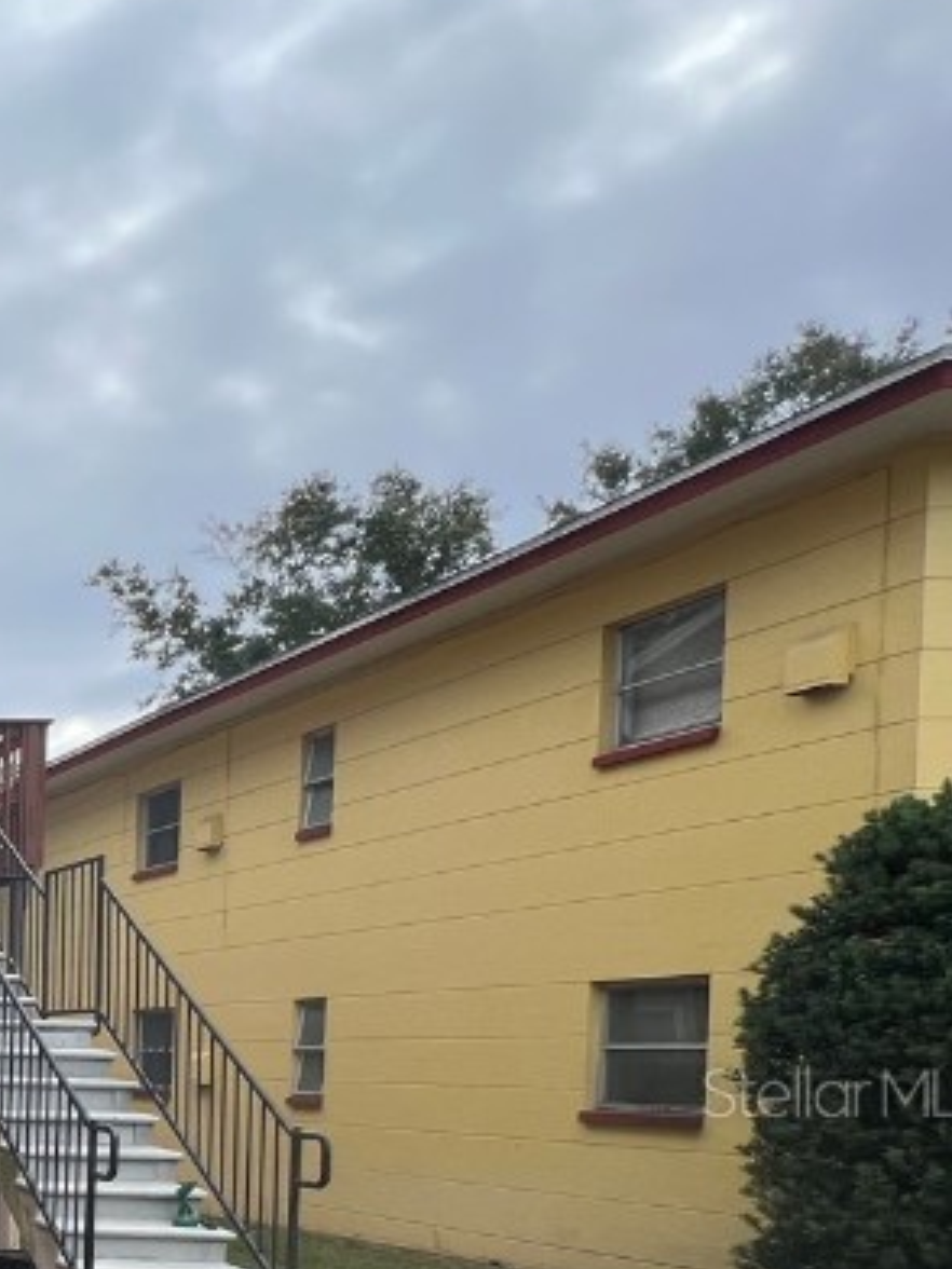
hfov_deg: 24.6
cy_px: 1091
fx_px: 1247
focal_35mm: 34
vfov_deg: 49.3
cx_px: -651
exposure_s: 1/321
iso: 32
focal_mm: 1.57
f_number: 1.8
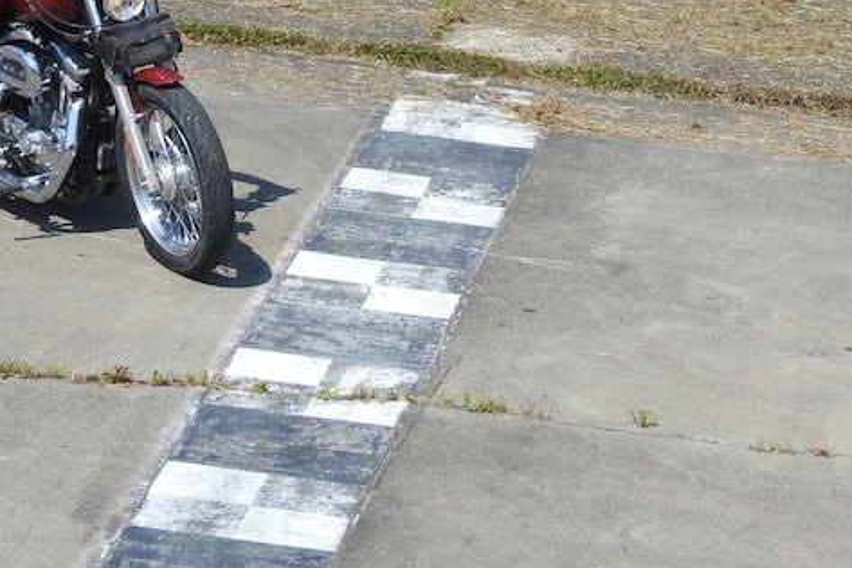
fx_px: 4992
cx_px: 447
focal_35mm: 211
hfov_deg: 9.8
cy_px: -218
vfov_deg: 6.4
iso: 100
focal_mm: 14.3
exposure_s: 1/800
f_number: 4.5
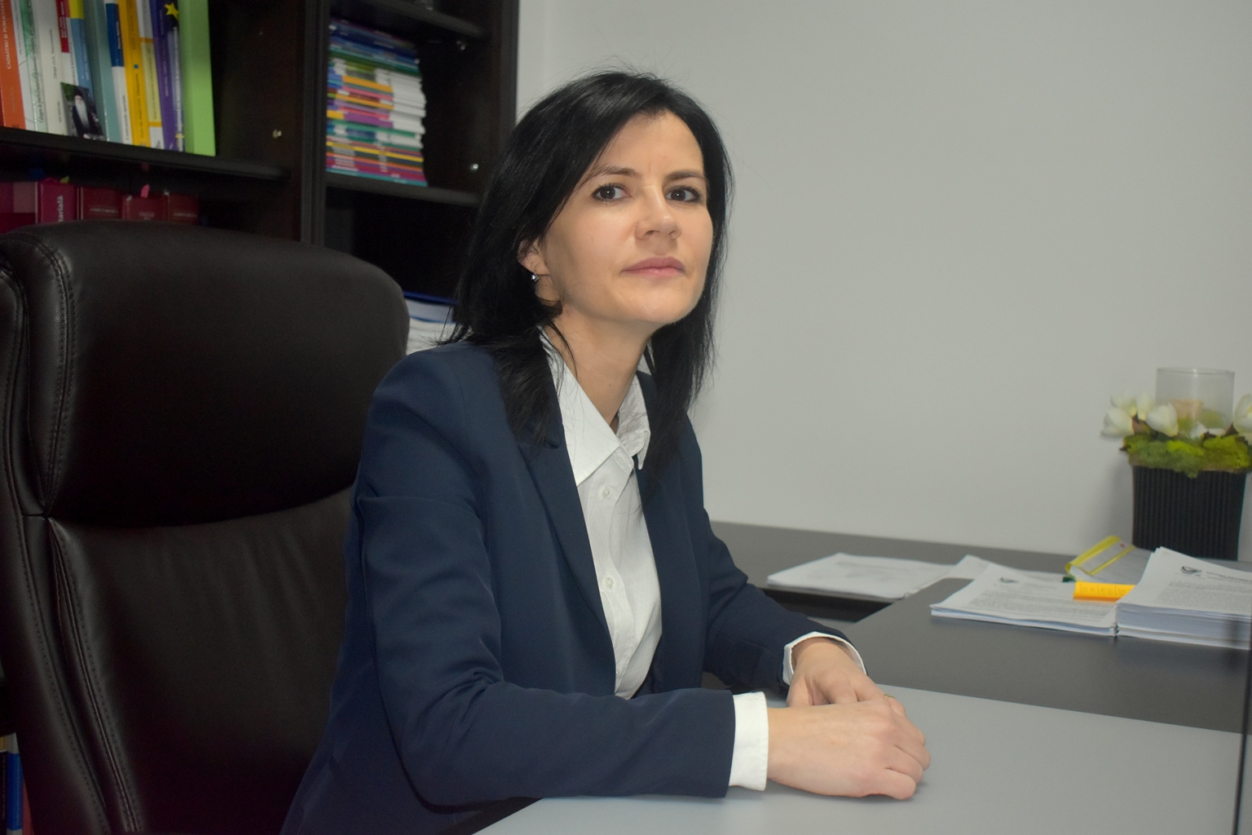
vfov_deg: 30.8
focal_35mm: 44
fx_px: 1513
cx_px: 626
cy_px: 418
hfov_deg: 45.0
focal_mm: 29
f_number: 4.2
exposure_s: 1/125
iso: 1400
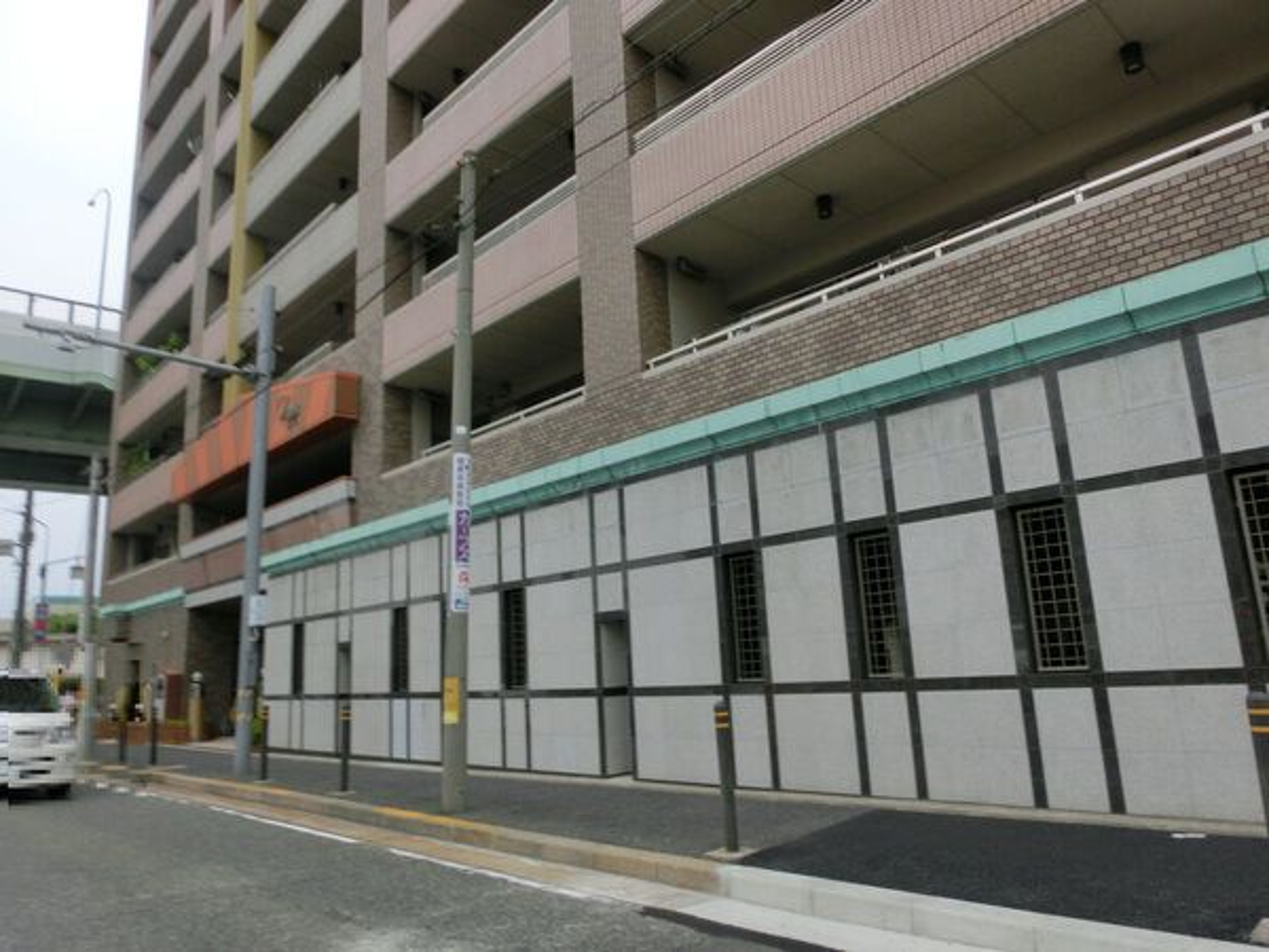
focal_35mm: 24
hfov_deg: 71.6
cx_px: 634
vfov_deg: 56.8
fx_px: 880
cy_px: 476
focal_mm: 4.24
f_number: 3
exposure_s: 1/250
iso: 80
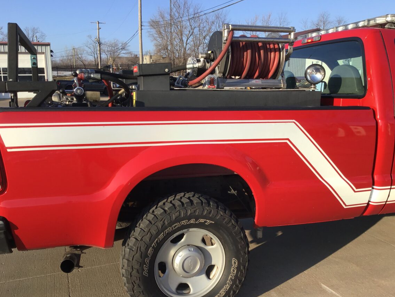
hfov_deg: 56.8
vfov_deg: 44.2
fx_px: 365
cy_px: 151
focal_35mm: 32
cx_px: 192
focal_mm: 3.3
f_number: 2.4
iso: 25
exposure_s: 1/769
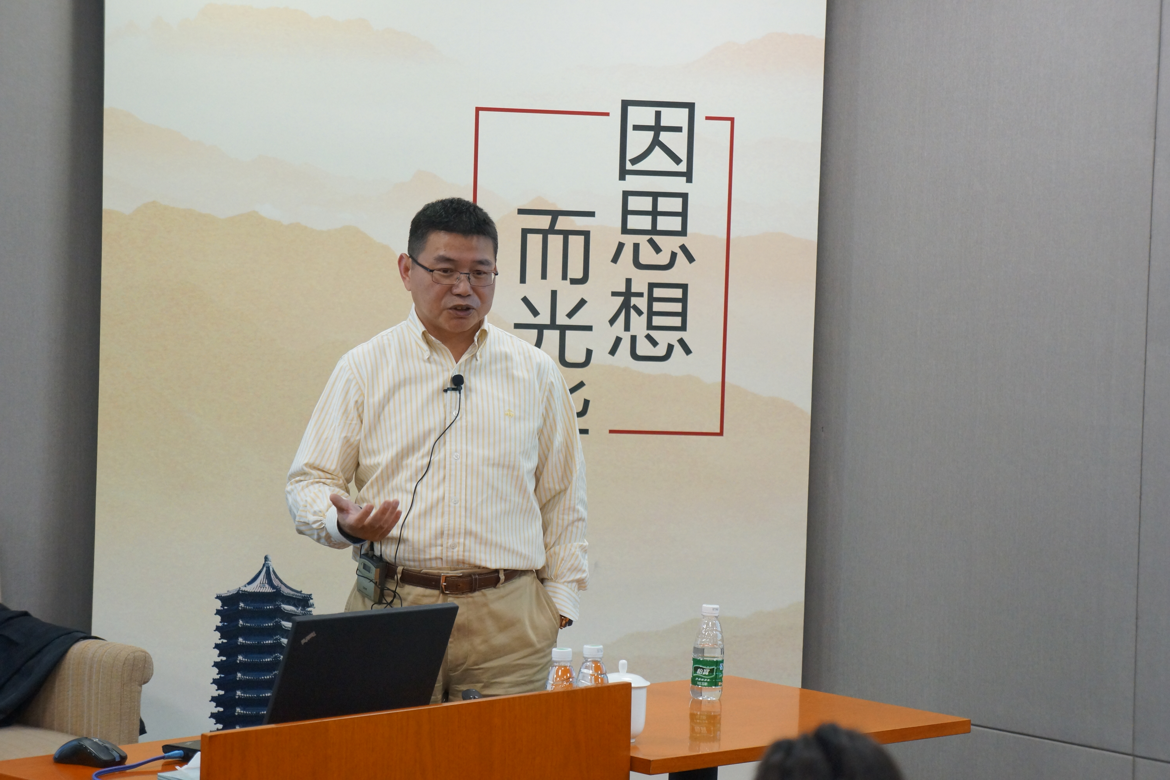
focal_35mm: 82
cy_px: 390
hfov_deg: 24.8
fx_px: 2665
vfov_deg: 16.7
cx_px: 585
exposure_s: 1/100
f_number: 5.6
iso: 1600
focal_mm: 55
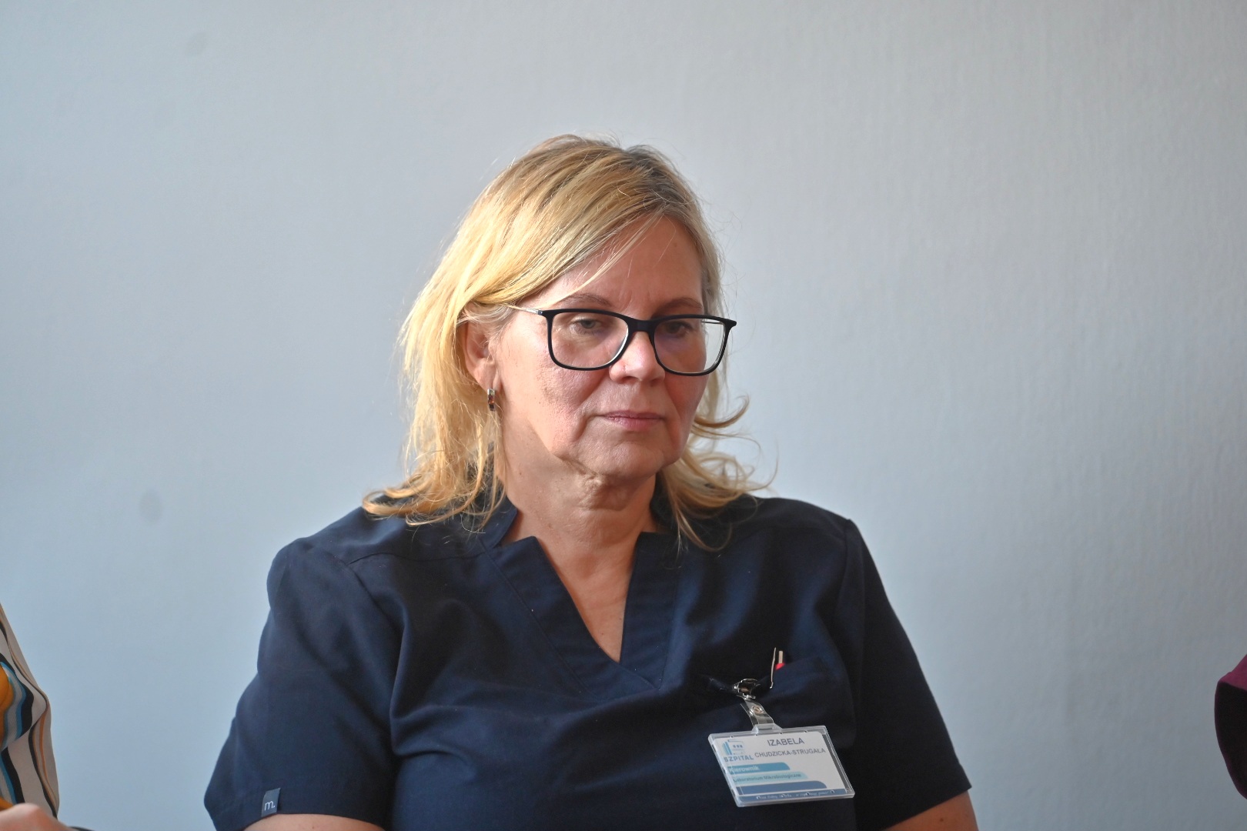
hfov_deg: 11.4
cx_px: 624
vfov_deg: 7.6
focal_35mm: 180
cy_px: 416
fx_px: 6235
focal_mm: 180
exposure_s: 1/400
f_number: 2.8
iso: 1600
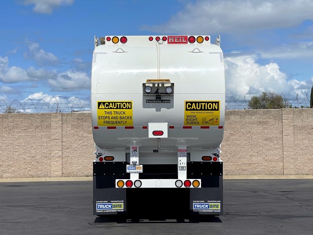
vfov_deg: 22.9
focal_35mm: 64
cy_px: 118
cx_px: 156
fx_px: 579
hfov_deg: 30.3
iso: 20
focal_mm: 7.5
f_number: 2.2
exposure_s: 1/3534
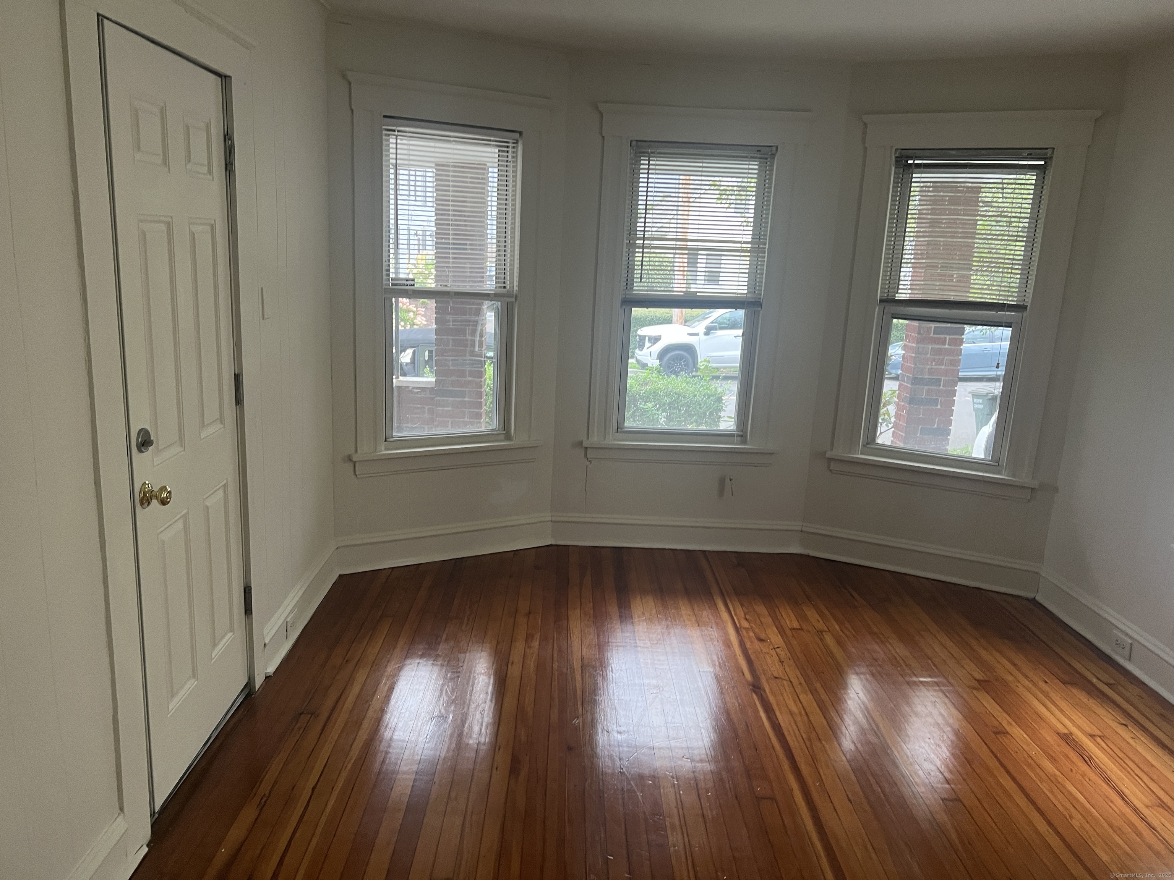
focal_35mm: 26
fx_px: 882
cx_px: 587
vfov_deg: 53.1
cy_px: 440
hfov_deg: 67.3
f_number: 1.5
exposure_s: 1/60
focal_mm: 5.7
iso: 160
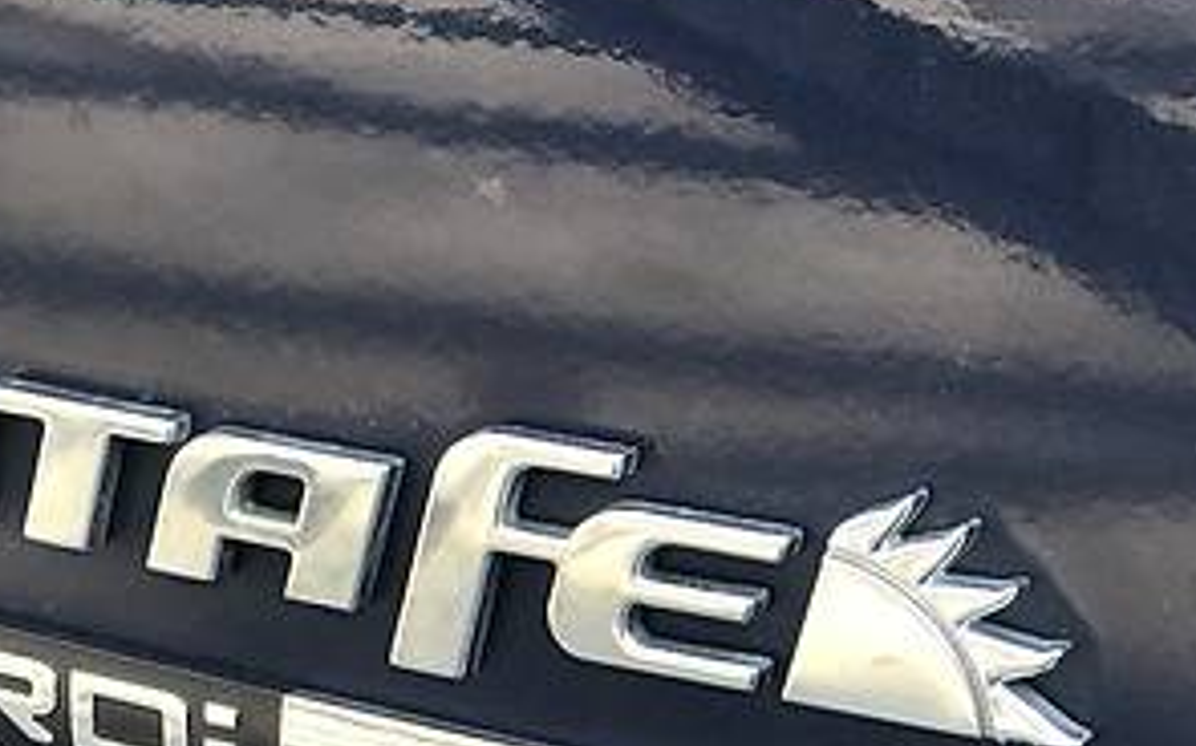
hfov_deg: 12.6
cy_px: 182
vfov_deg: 8.0
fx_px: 5343
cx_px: 28
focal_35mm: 164
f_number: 2.8
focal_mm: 6.6
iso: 20
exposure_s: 1/50
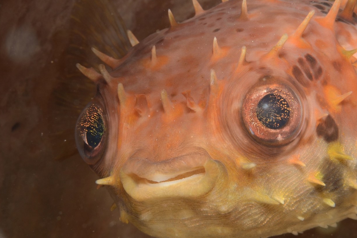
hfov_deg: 11.7
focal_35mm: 175
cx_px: 214
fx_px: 1735
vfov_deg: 7.8
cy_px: 95
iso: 100
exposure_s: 1/250
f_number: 16
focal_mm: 60
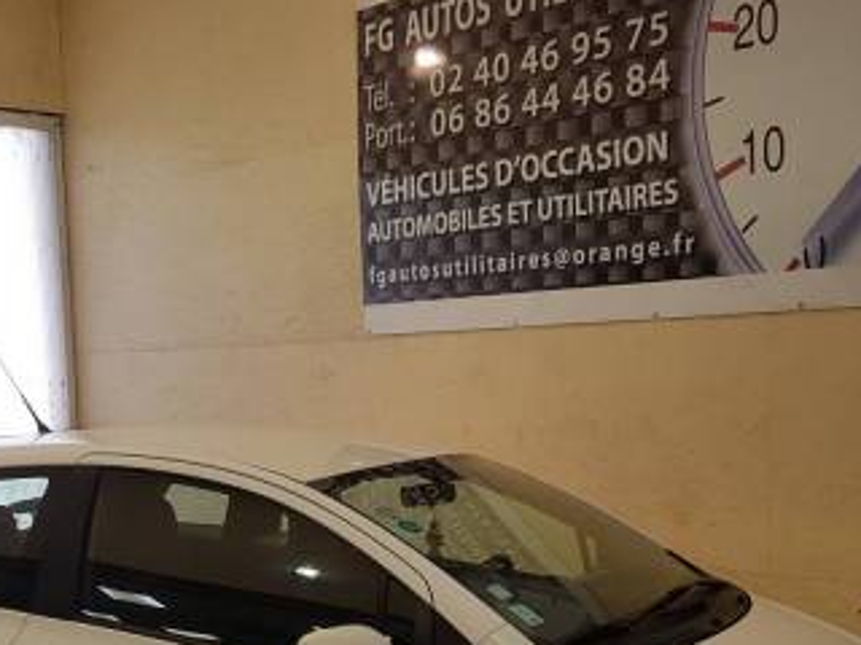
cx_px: 479
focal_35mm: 52
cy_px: 462
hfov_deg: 36.8
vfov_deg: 27.7
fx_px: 1293
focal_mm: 4.2
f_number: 1.7
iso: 50
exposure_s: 1/147
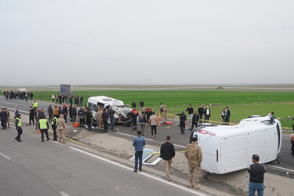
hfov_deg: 49.6
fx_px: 318
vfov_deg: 34.2
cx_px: 147
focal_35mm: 39
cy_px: 98
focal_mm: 26
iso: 500
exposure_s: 1/250
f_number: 8
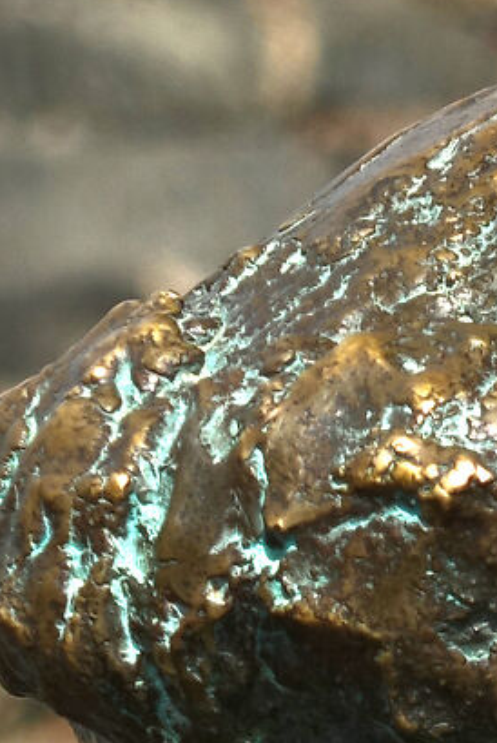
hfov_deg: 1.5
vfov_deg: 2.3
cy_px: 1468
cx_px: 475
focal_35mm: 889
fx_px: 18377
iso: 100
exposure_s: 1/800
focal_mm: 55.6
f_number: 4.5
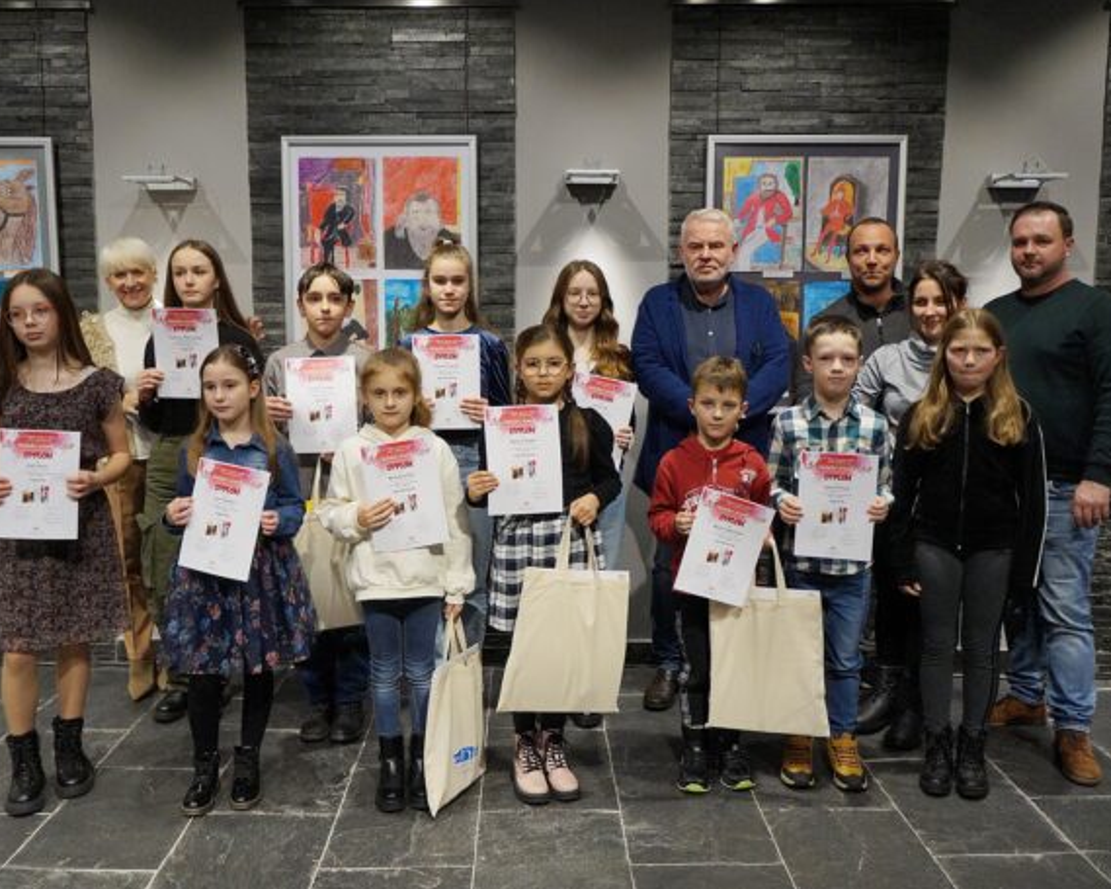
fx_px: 1019
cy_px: 448
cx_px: 555
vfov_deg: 47.1
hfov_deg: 57.2
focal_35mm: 31
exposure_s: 1/160
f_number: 4
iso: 800
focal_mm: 18
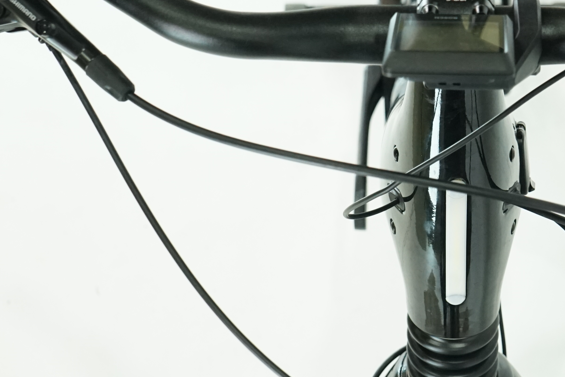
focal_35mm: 87
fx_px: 1365
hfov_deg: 23.0
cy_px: 194
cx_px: 464
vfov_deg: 15.7
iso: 2500
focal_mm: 35
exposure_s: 1/200
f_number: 5.6
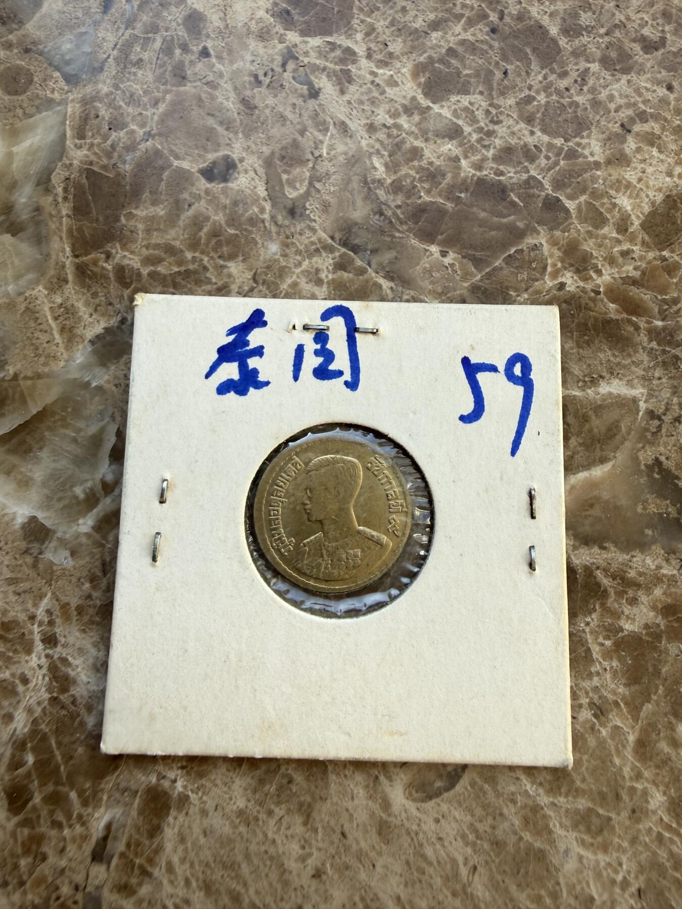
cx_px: 341
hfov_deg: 56.8
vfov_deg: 71.6
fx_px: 630
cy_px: 454
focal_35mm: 24
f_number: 2.2
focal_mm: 2.22
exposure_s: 1/189
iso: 40
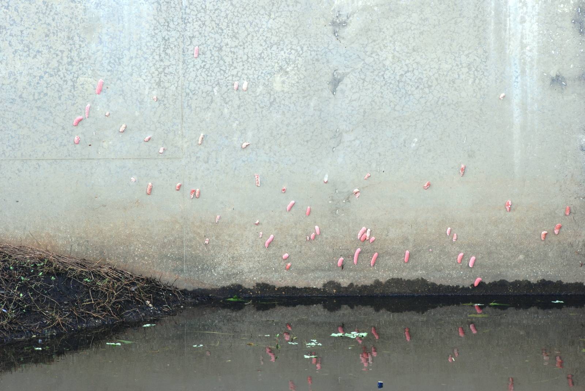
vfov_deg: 4.7
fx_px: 4759
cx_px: 292
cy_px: 196
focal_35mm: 292
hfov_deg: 7.0
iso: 400
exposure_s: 1/160
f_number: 8
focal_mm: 195
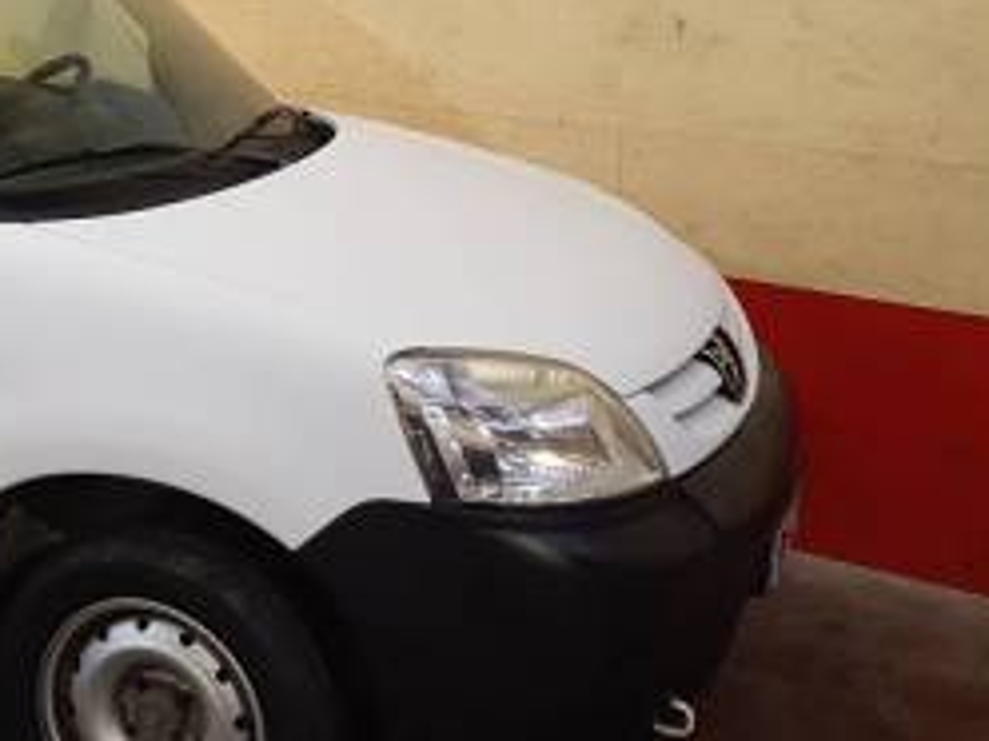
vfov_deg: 21.1
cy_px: -12
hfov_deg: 27.4
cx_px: 16
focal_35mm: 67
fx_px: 1914
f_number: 1.7
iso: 125
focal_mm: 4.2
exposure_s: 1/50
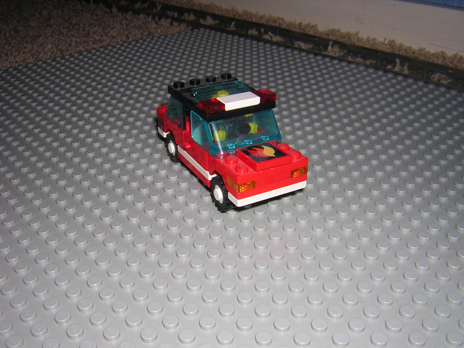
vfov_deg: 39.7
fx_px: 483
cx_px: 232
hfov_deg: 51.4
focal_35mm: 36
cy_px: 174
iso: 100
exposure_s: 1/60.1
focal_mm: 4.7
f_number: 5.2
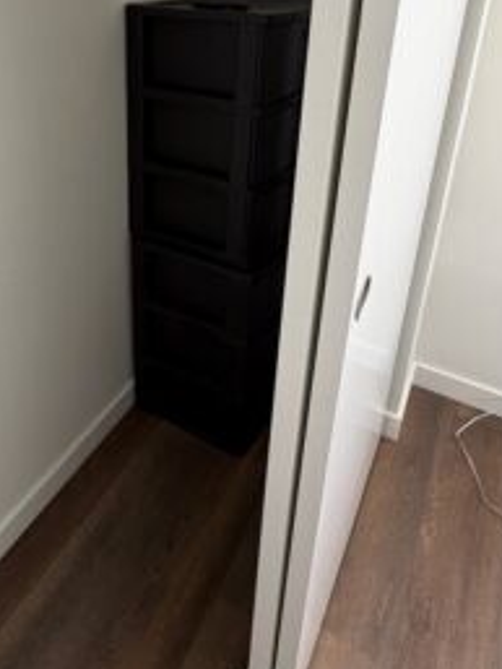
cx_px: 164
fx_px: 560
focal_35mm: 29
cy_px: 168
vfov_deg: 58.5
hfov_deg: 47.4
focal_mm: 2.22
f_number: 2.2
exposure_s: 1/121
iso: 80
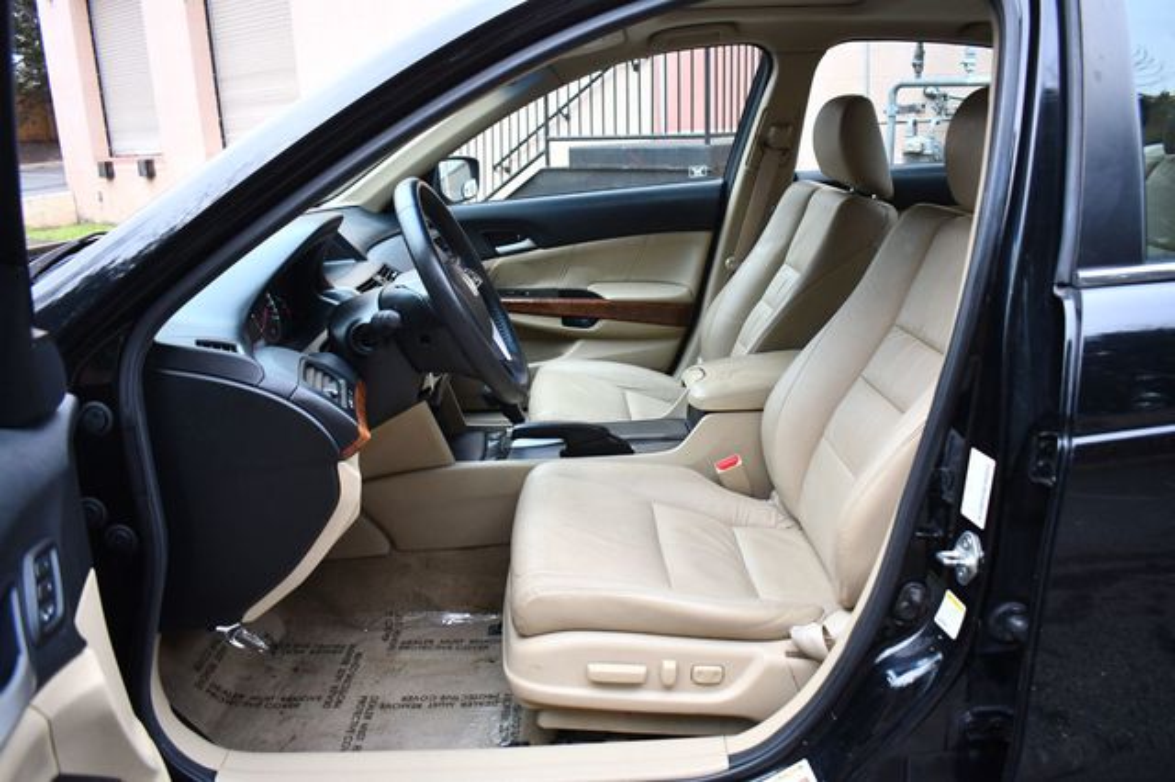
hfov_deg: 67.4
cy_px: 391
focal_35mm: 27
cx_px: 588
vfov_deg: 47.9
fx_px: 881
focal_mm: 18
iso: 1400
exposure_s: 1/125
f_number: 3.5
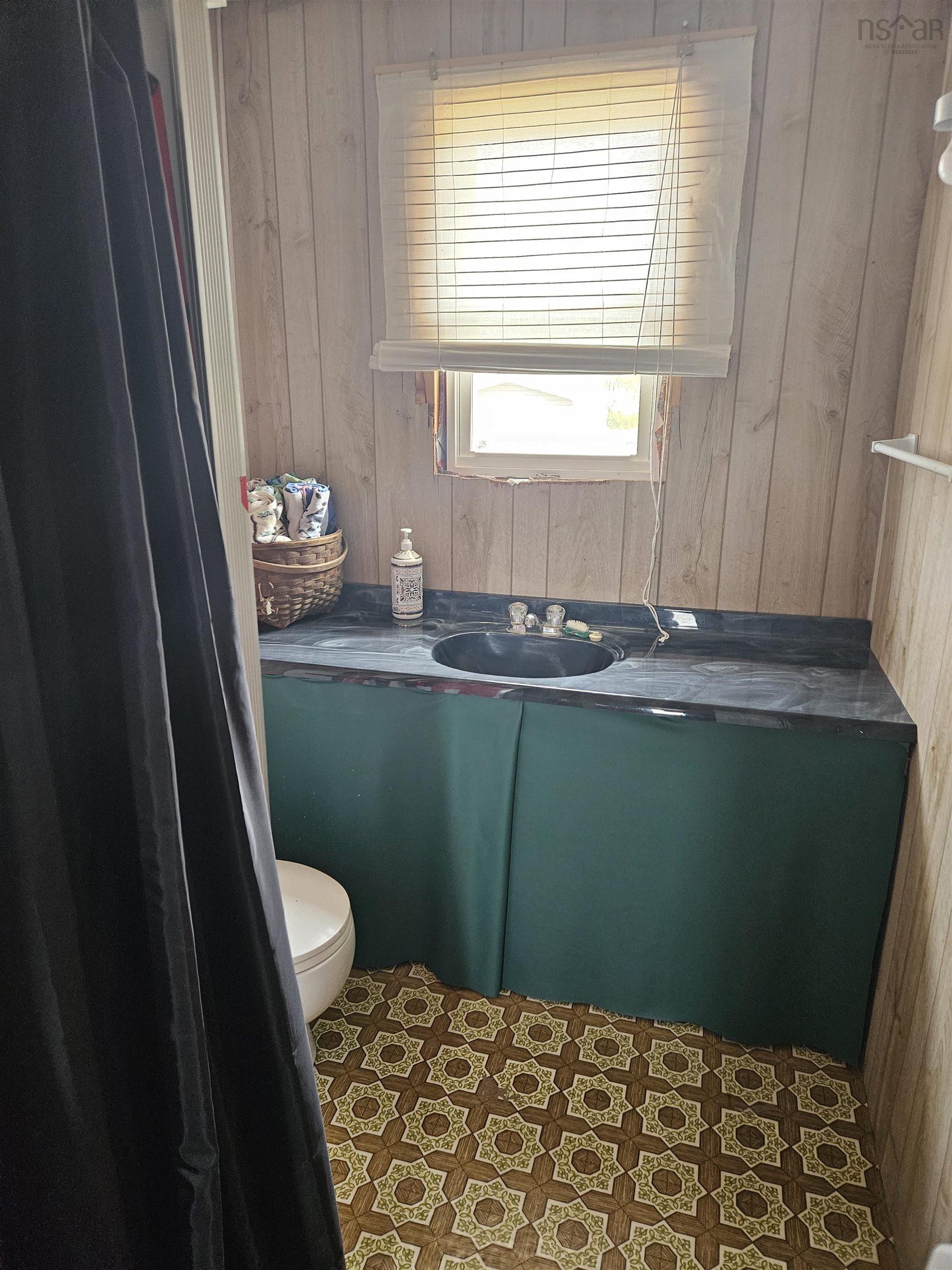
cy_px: 635
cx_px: 476
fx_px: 843
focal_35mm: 23
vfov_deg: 73.9
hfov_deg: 58.9
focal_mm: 5.4
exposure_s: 1/170
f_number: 1.8
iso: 640
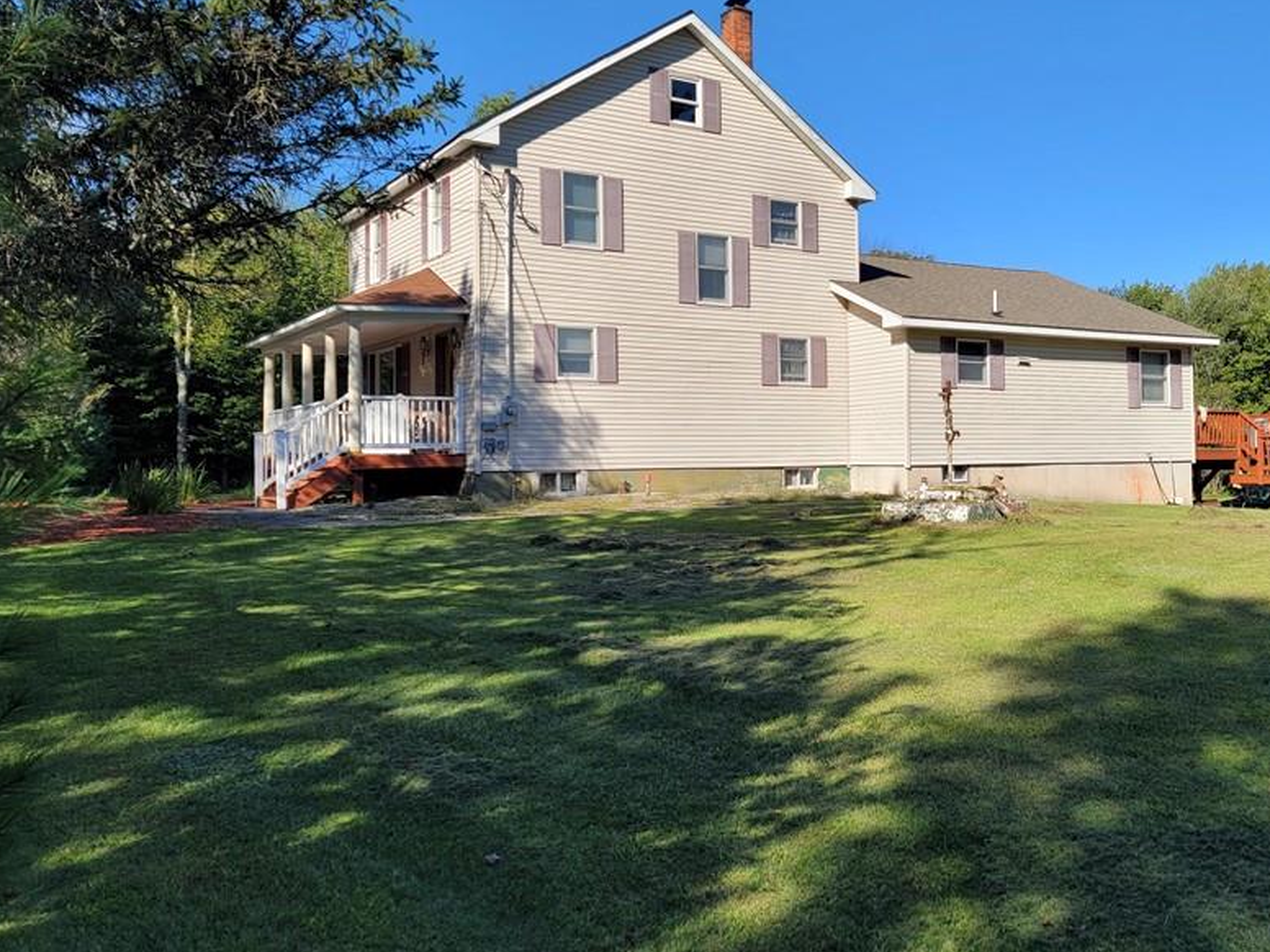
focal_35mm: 33
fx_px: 1211
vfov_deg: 42.9
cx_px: 797
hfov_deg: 54.7
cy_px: 429
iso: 20
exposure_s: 1/681
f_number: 1.8
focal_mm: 7
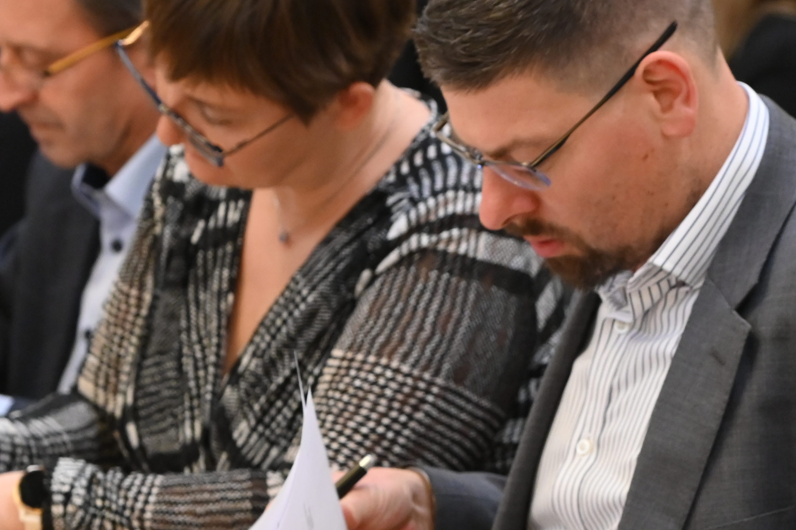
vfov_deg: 3.9
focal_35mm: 353
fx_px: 7800
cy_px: 399
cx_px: 857
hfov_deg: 5.8
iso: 3200
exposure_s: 1/200
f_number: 5
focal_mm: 120
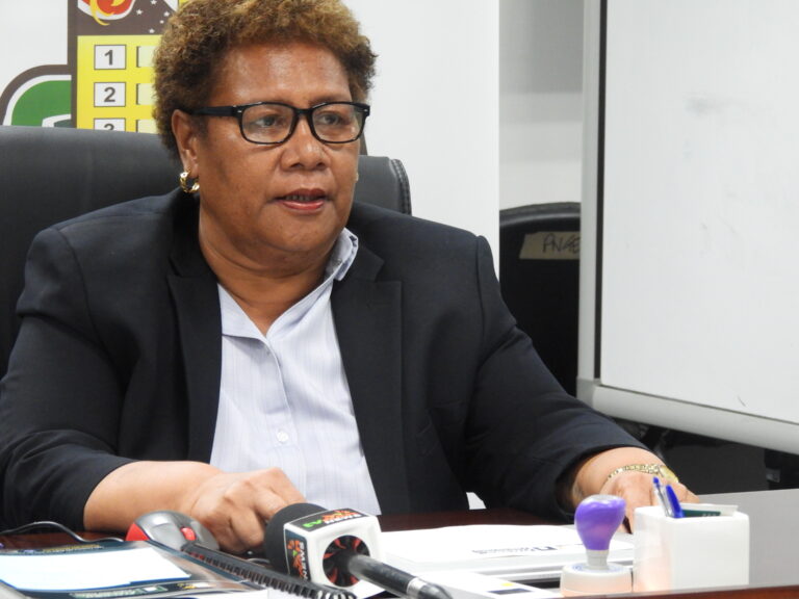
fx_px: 4616
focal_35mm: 200
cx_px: 400
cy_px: 300
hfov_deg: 9.9
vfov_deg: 7.4
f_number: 4.5
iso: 800
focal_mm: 35.7
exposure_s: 1/15
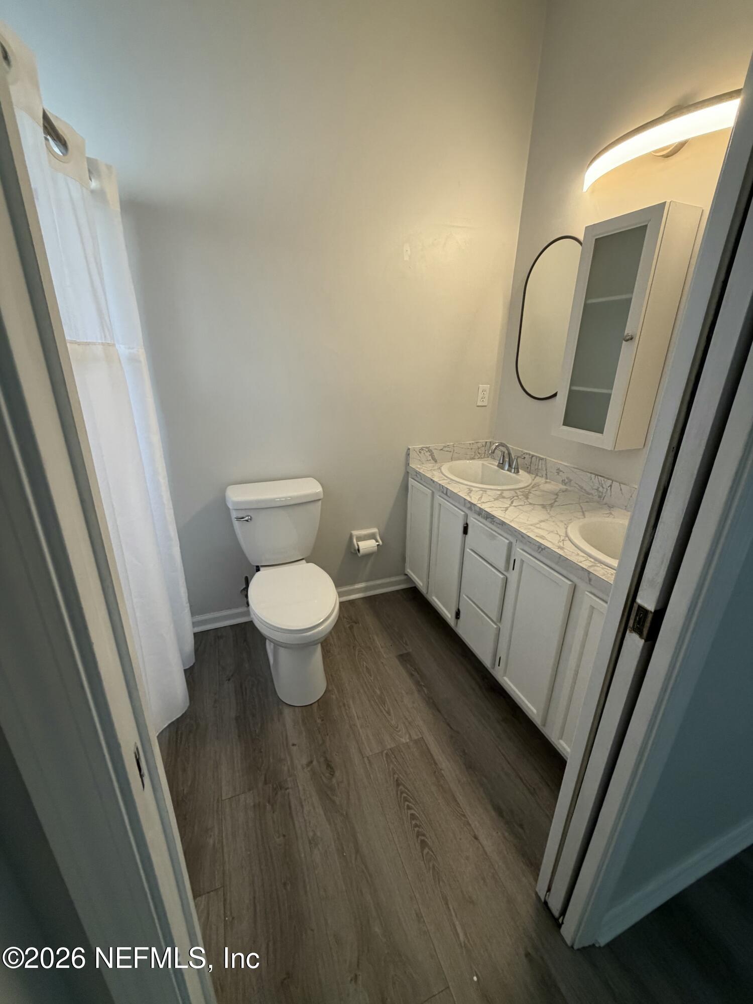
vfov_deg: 102.1
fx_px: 406
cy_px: 502
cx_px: 376
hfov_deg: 85.7
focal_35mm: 14
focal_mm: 2.22
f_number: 2.2
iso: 320
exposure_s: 1/120
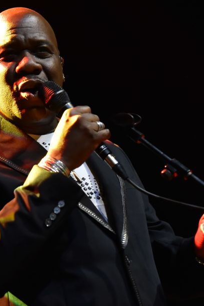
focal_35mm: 209
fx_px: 1775
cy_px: 162
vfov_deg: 9.8
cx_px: 76
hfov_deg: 6.6
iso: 3200
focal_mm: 125
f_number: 2.8
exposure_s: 1/125
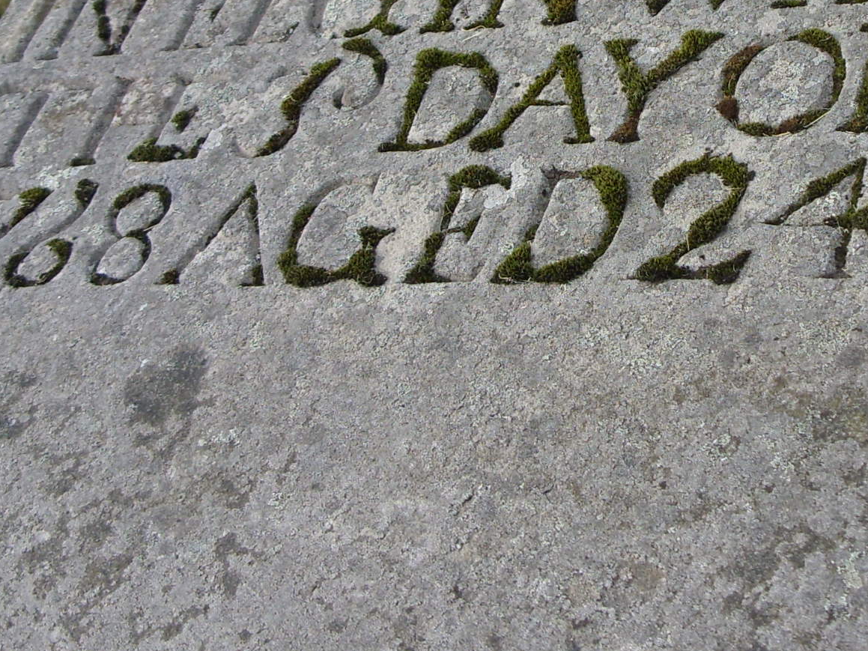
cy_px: 47
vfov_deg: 17.1
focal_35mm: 85
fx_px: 2131
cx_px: 668
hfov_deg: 22.8
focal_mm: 6.3
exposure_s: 1/353
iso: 50
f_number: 2.8
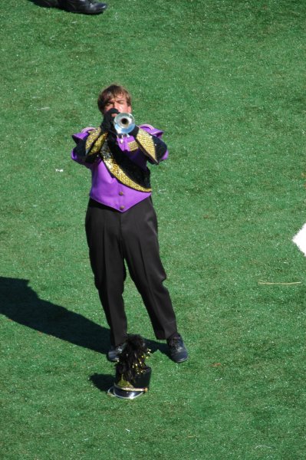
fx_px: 7663
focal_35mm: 600
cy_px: 230
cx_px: 153
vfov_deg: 3.4
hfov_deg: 2.3
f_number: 5.6
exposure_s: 1/500
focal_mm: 400
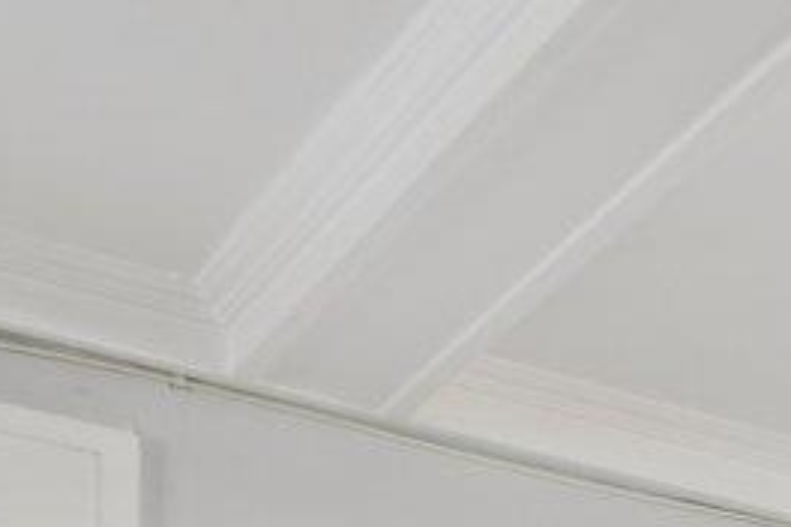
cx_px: 2358
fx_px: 2724
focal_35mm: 124
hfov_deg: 11.0
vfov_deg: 9.2
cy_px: 1493
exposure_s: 1/15
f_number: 8
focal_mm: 16
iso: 400
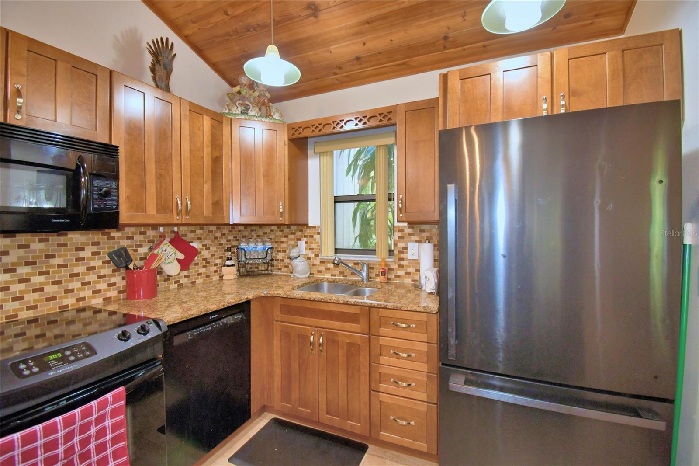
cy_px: 233
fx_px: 291
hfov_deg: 100.4
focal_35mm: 15
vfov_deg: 77.3
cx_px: 350
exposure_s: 1/30
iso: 640
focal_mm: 10
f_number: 4.5
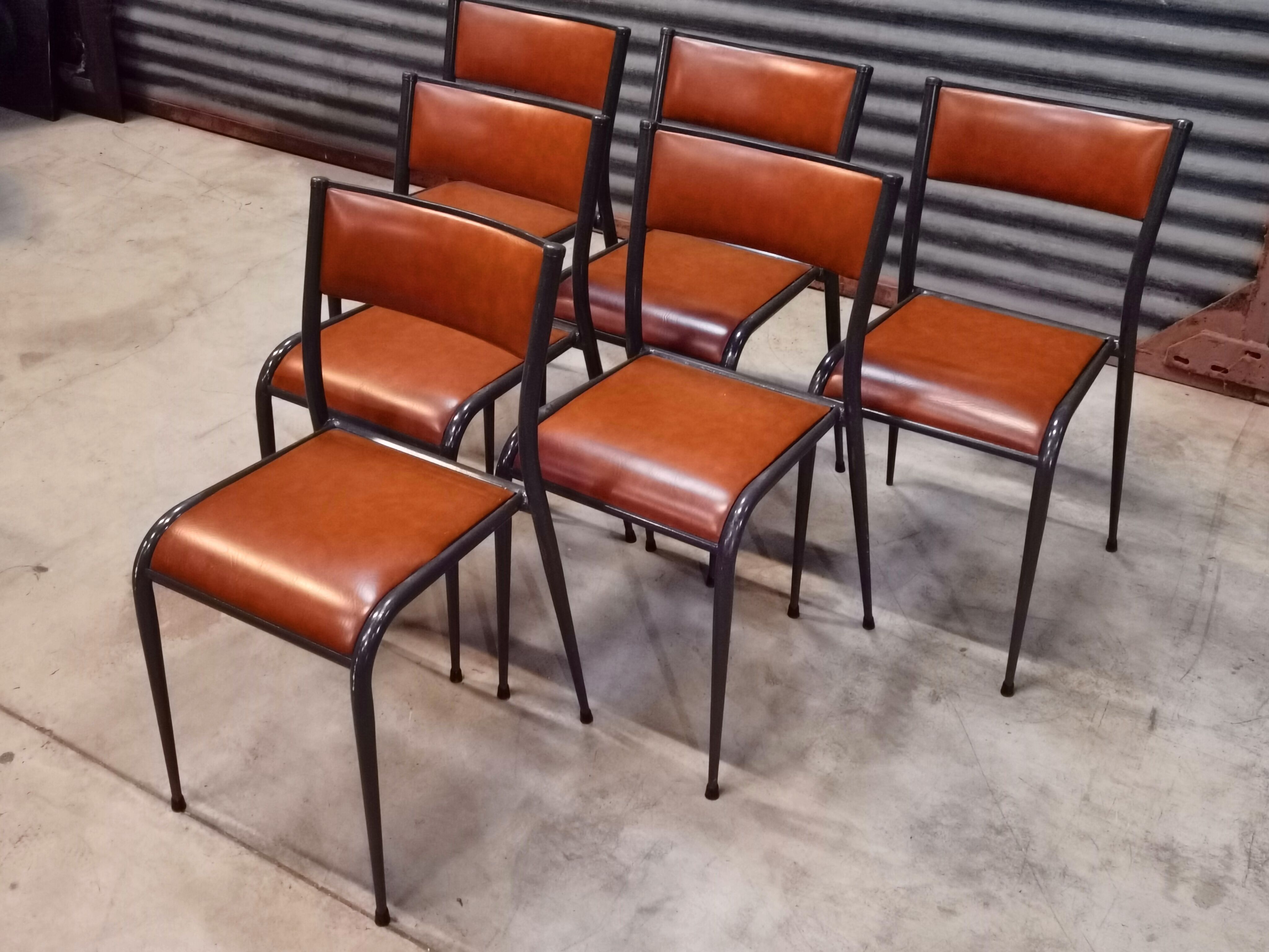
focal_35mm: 37
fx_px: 1356
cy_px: 476
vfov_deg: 38.7
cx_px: 634
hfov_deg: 50.1
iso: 800
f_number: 1.9
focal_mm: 6.71
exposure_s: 1/24
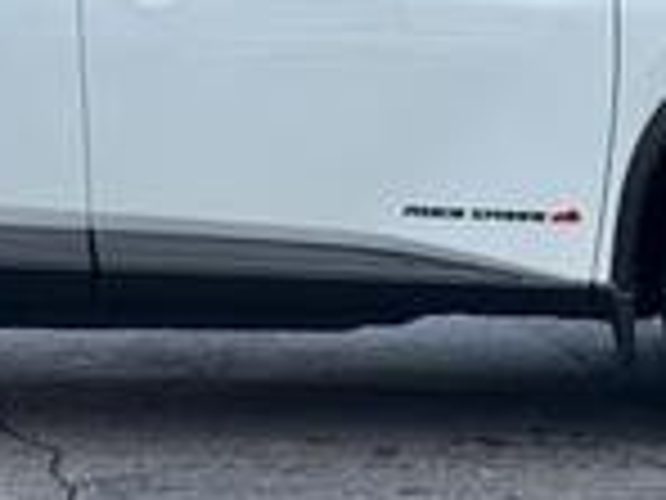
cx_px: 216
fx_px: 3155
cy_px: 95
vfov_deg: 9.0
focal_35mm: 164
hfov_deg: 12.0
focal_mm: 6.76
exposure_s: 1/1133
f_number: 1.78
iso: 64
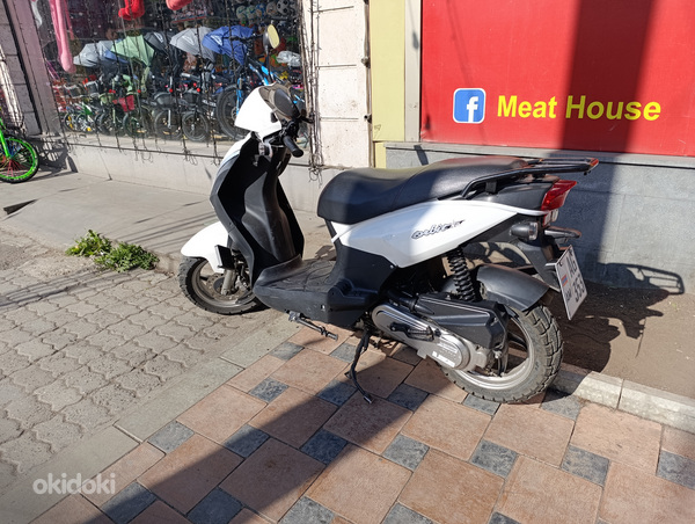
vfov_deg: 59.0
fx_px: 463
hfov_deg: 73.8
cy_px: 262
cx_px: 348
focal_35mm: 23
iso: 50
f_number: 1.6
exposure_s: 1/526
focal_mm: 6.14
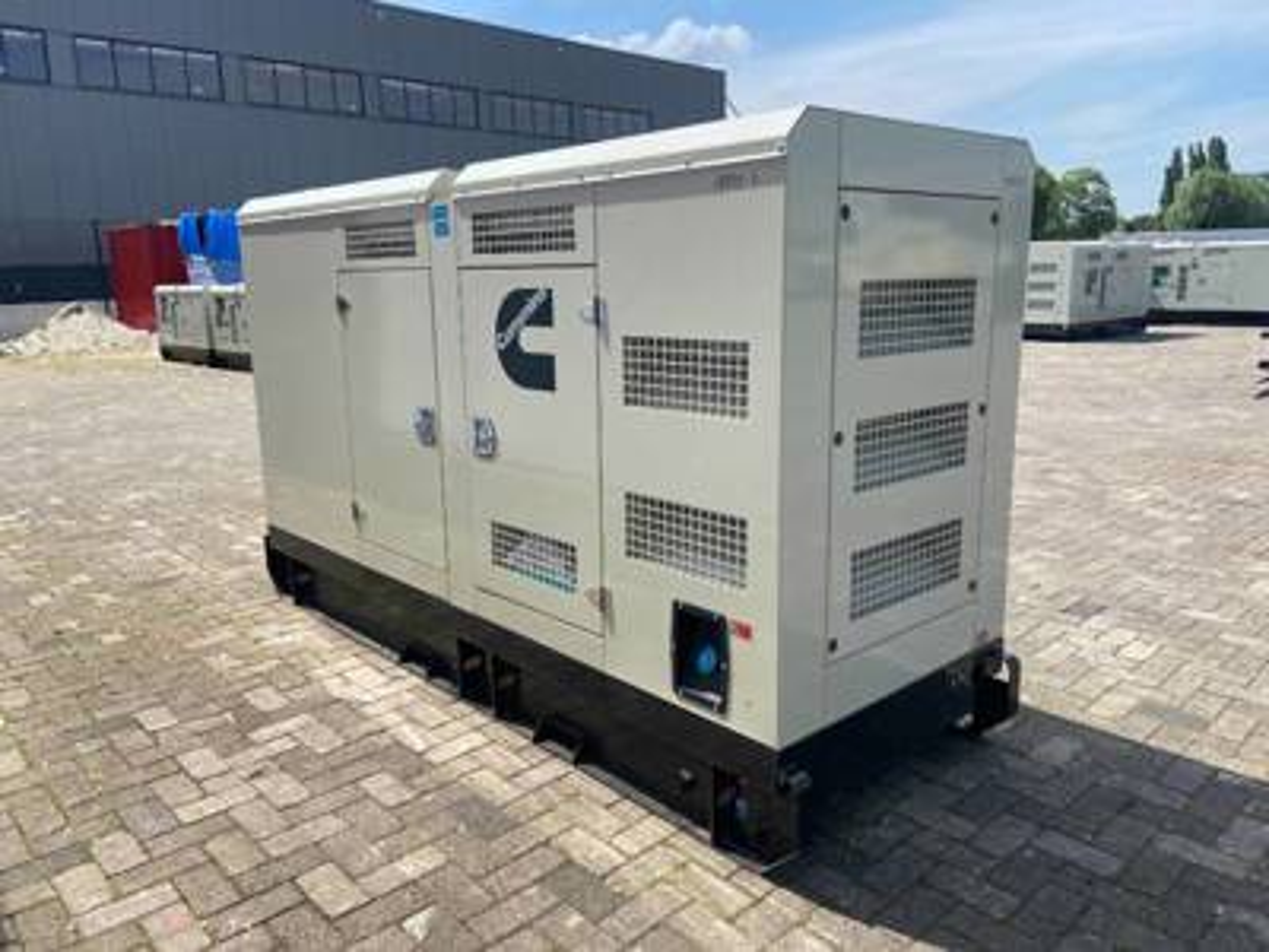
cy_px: 476
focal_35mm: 26
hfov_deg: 67.3
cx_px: 634
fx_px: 953
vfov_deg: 53.1
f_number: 1.8
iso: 32
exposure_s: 1/2268
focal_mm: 4.25
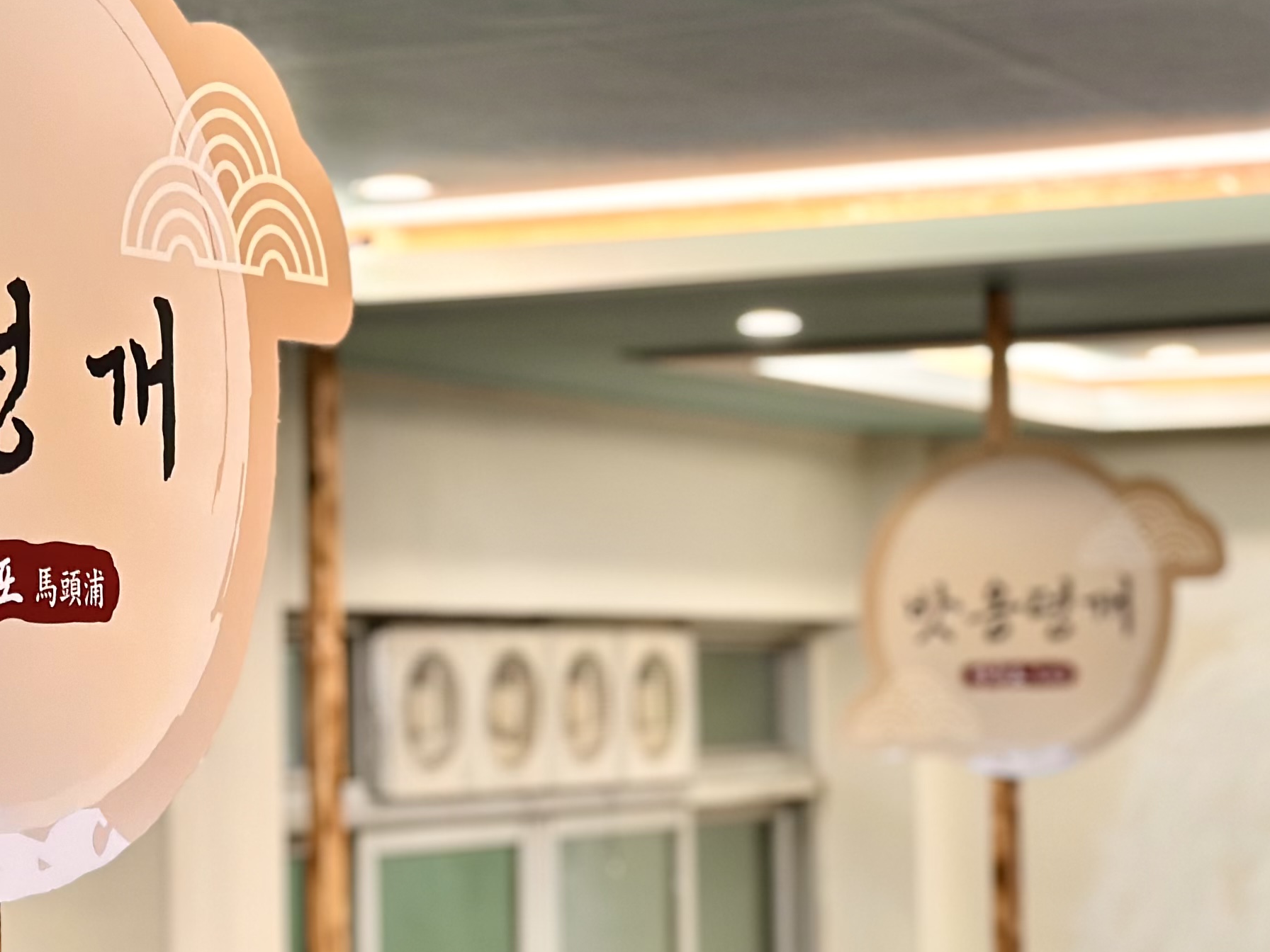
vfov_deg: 13.7
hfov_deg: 18.2
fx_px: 3962
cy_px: 648
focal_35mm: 108
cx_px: 781
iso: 100
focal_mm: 6.86
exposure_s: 1/60
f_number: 1.78
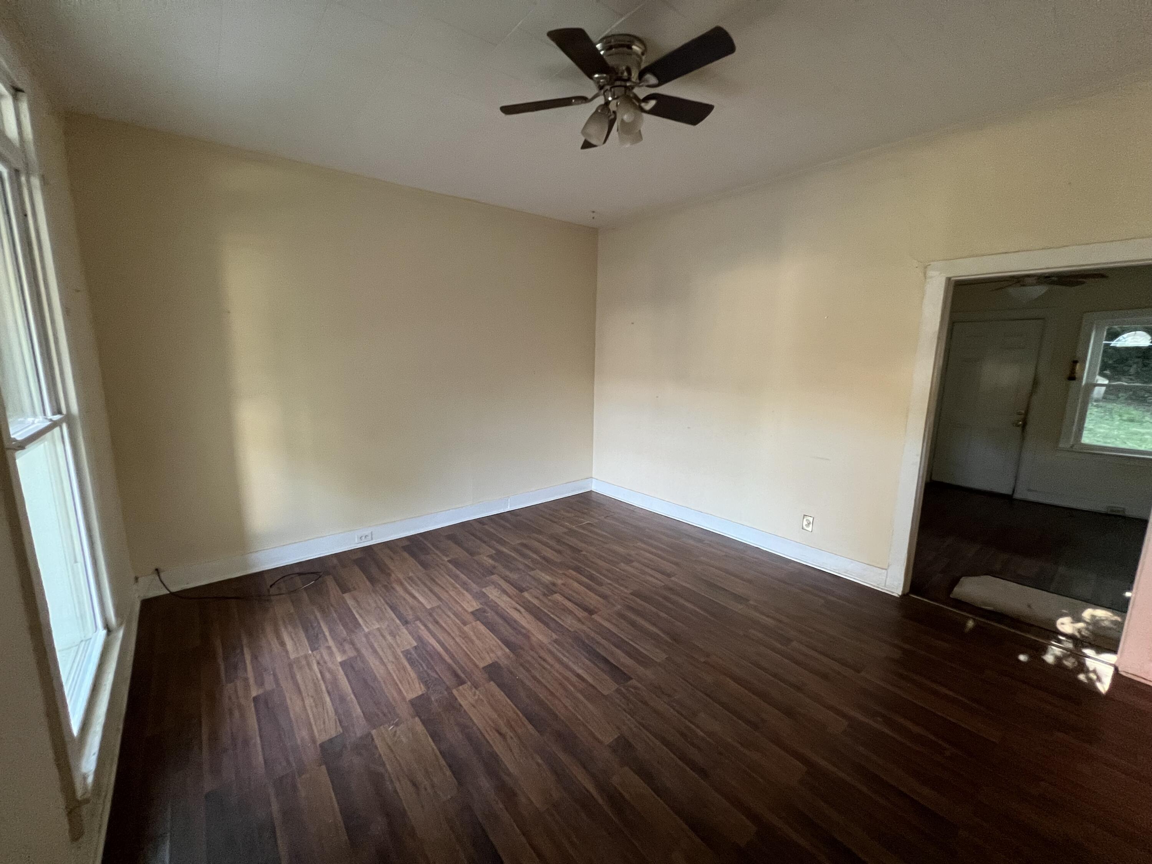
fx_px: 433
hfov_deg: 106.2
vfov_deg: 89.9
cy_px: 432
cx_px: 576
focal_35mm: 13
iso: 320
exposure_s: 1/60
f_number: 1.8
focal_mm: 1.57
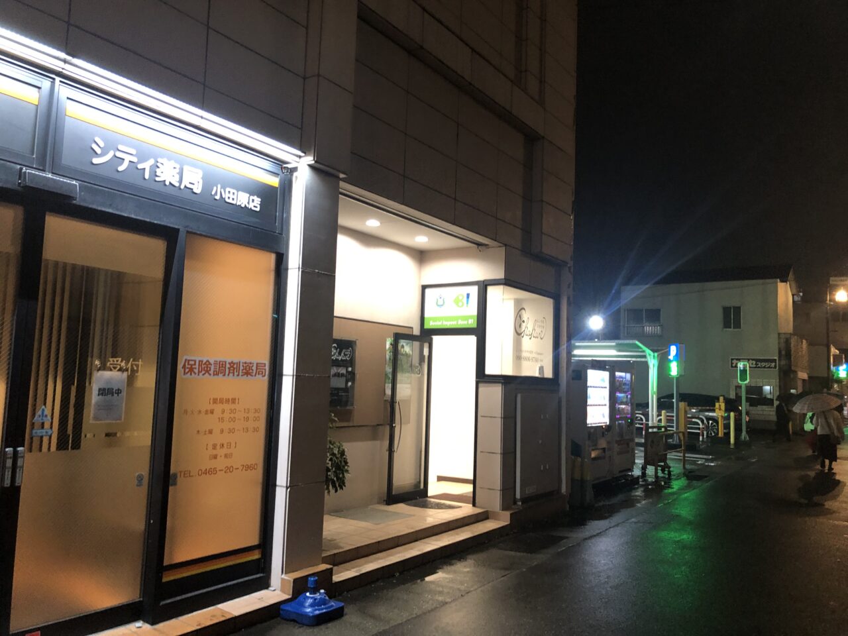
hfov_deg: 63.4
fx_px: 686
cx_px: 424
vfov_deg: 49.7
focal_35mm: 28
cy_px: 318
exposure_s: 1/11
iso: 100
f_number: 1.8
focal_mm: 4
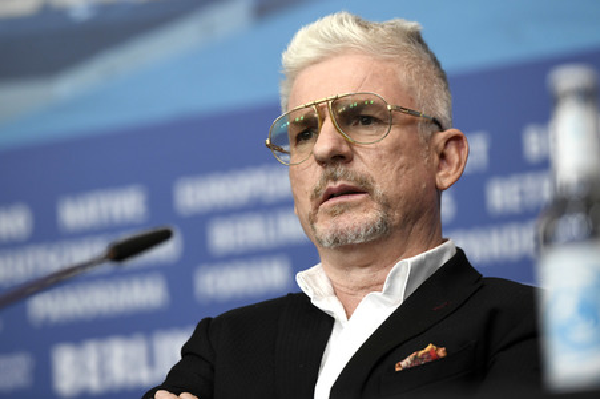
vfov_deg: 7.2
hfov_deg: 10.8
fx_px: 3164
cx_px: 300
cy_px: 200
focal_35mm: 190
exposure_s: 1/400
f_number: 3.5
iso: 1600
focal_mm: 190
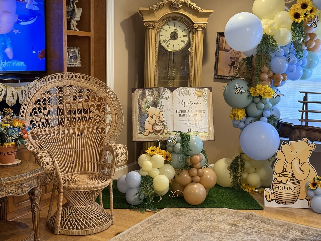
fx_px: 445
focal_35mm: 48
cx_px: 160
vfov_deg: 30.3
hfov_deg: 39.7
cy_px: 120
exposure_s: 1/40
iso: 320
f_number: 1.78
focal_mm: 6.76
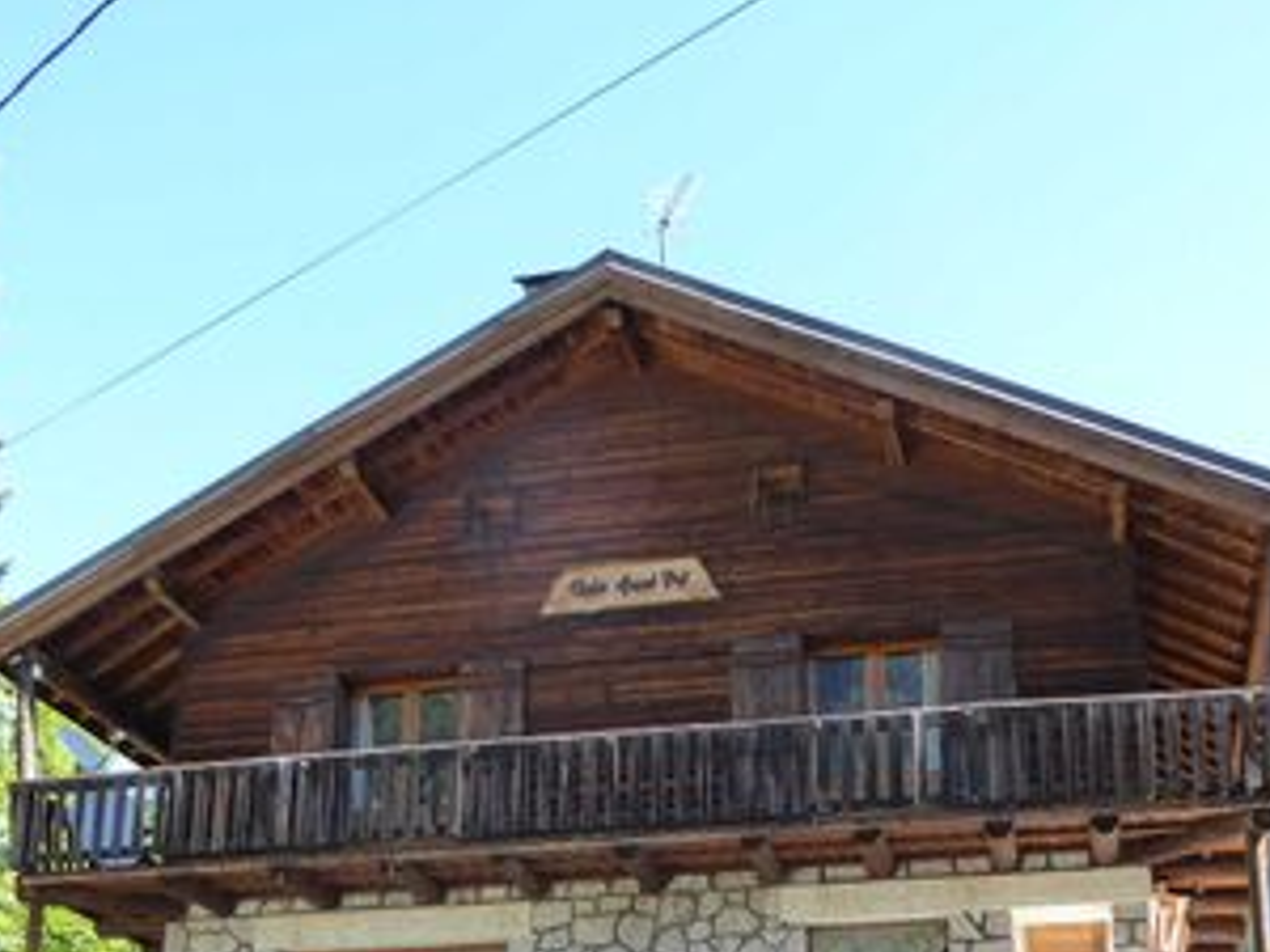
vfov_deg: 27.7
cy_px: 910
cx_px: 690
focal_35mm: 50
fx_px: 1834
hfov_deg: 38.2
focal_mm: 4.3
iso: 125
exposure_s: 1/125
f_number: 3.3
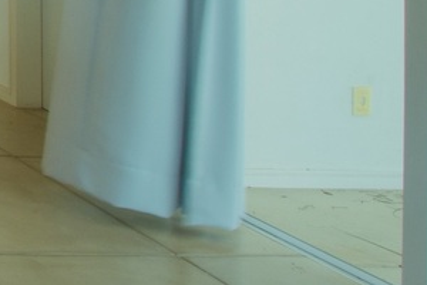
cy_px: -209
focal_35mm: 75
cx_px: -510
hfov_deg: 16.7
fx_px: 890
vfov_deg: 15.8
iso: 100
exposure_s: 1/5
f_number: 18
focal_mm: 10
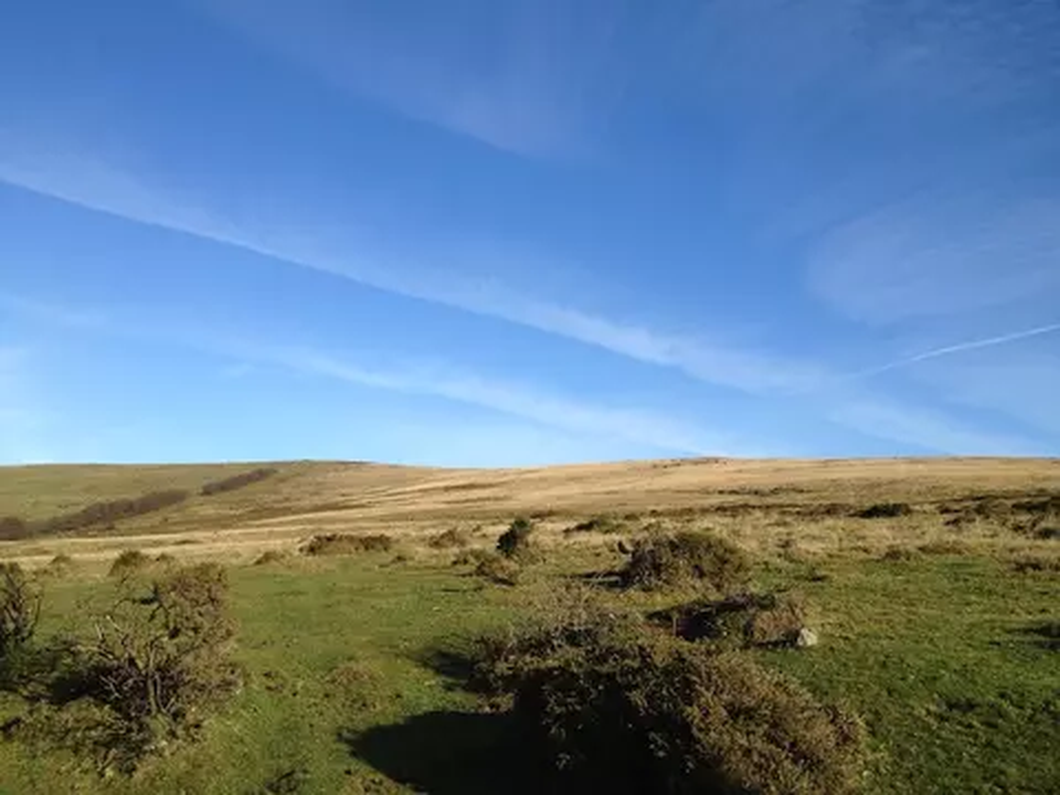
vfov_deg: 40.7
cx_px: 530
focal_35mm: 35
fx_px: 1072
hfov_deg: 52.6
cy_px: 398
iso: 50
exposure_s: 1/1577
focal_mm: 4.28
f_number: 2.4
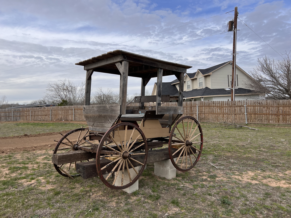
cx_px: 146
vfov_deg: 53.1
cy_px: 109
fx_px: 219
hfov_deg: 67.3
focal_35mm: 26
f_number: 1.5
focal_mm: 5.7
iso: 50
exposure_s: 1/2083
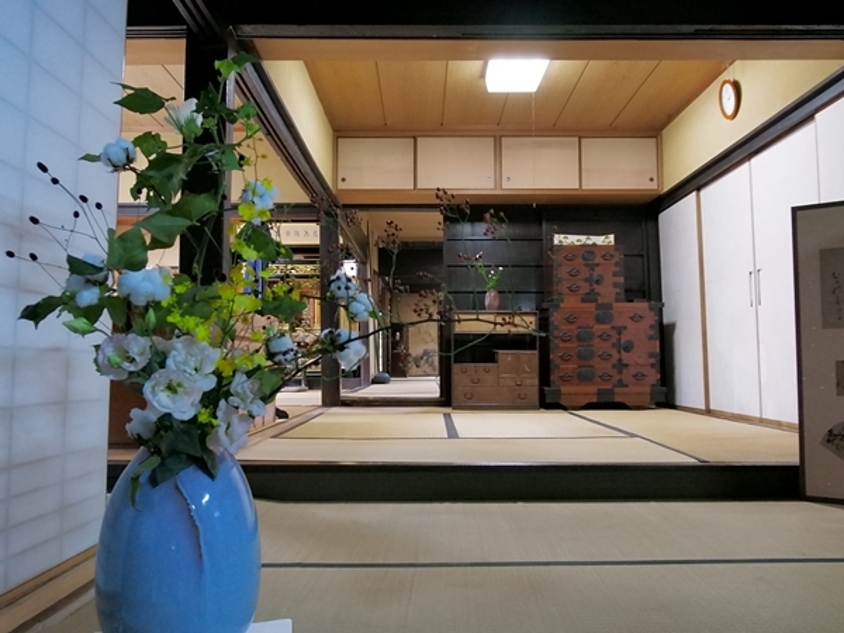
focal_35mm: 30
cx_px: 422
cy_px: 316
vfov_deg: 46.8
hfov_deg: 60.0
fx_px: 731
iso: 3200
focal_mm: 15
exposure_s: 1/40
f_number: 4
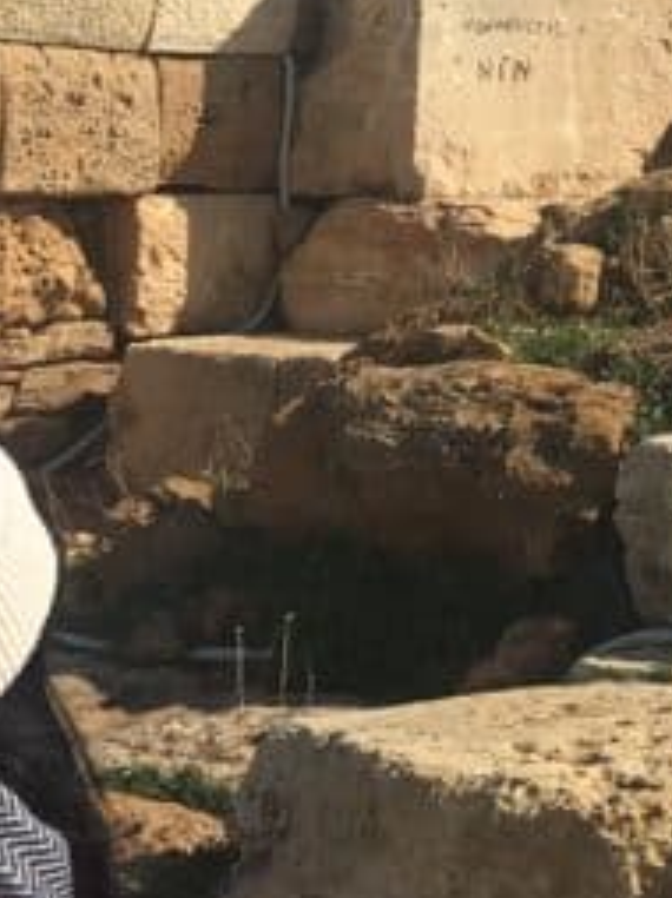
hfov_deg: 11.8
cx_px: 838
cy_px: -246
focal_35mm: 122
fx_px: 3163
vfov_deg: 15.4
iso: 25
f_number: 2.2
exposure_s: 1/2262
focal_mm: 4.15
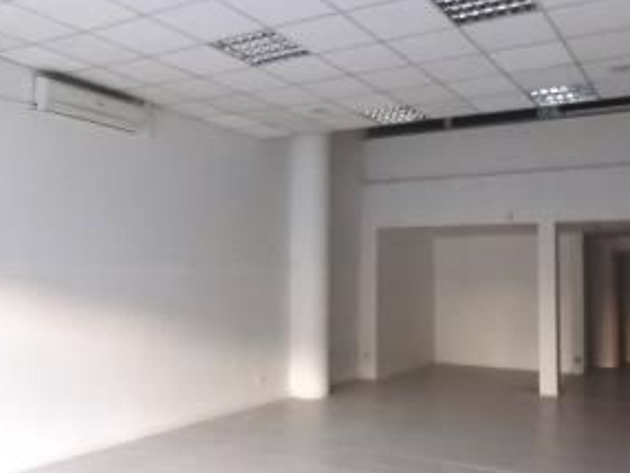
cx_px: 355
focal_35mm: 36
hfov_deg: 51.2
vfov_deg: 39.7
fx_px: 656
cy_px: 244
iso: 400
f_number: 3.1
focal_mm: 4
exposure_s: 1/125
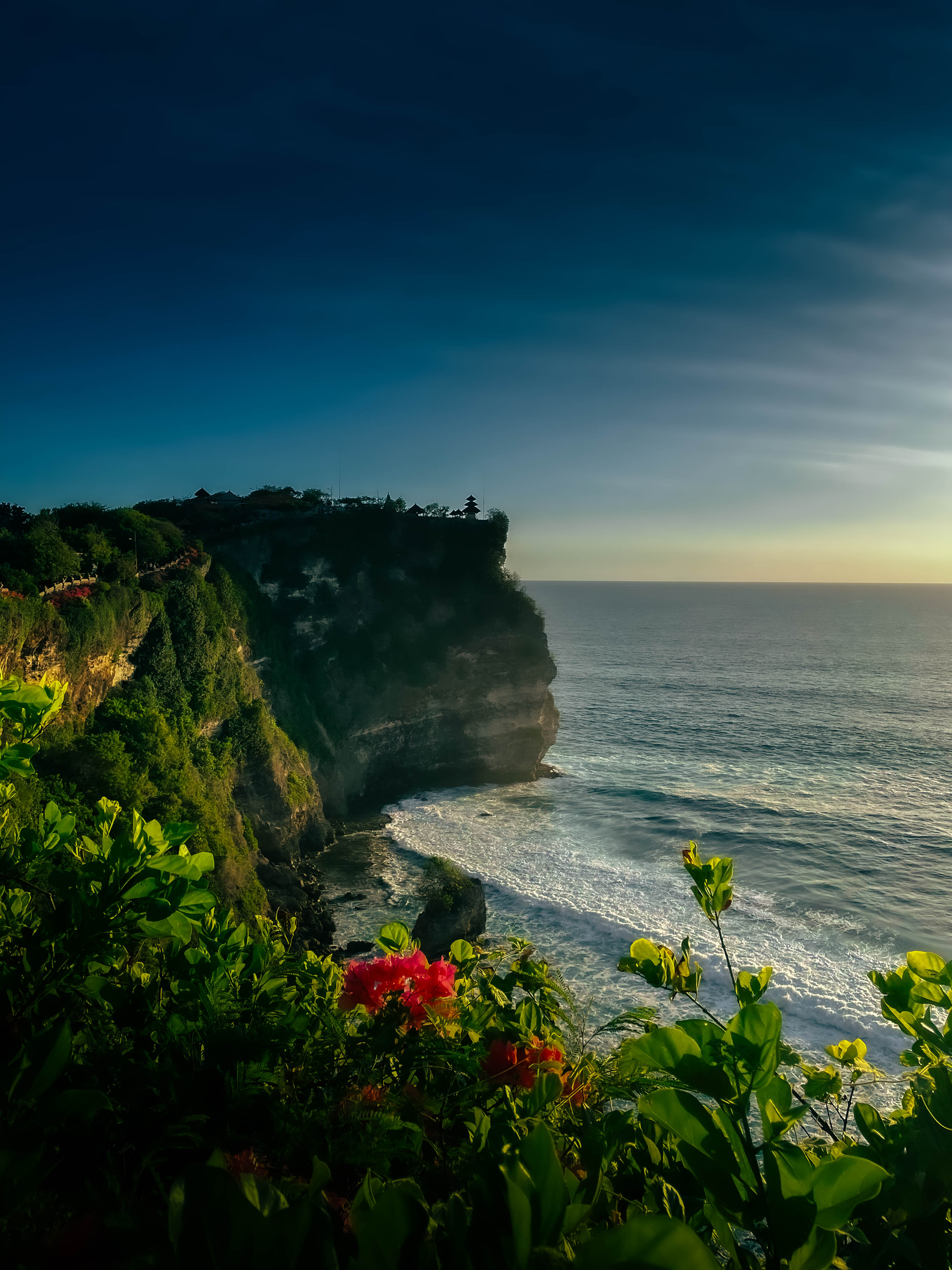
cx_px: 476
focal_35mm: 26
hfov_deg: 53.1
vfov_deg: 67.3
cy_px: 635
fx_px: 953
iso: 32
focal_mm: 4.2
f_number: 1.6
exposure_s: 1/2700
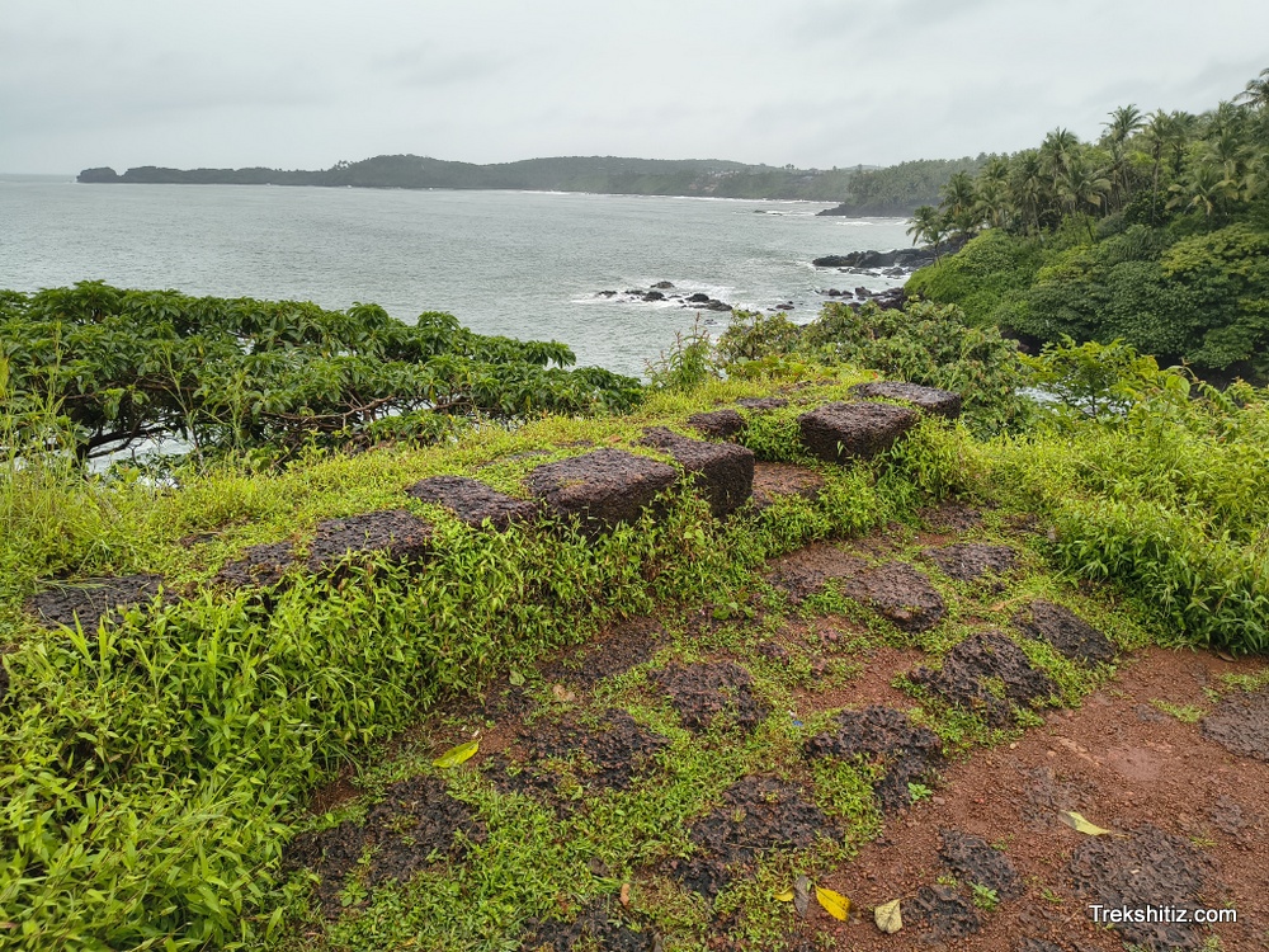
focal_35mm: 24
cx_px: 634
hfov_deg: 71.6
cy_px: 476
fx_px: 880
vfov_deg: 56.8
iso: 100
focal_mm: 5.56
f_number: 1.8
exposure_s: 1/929
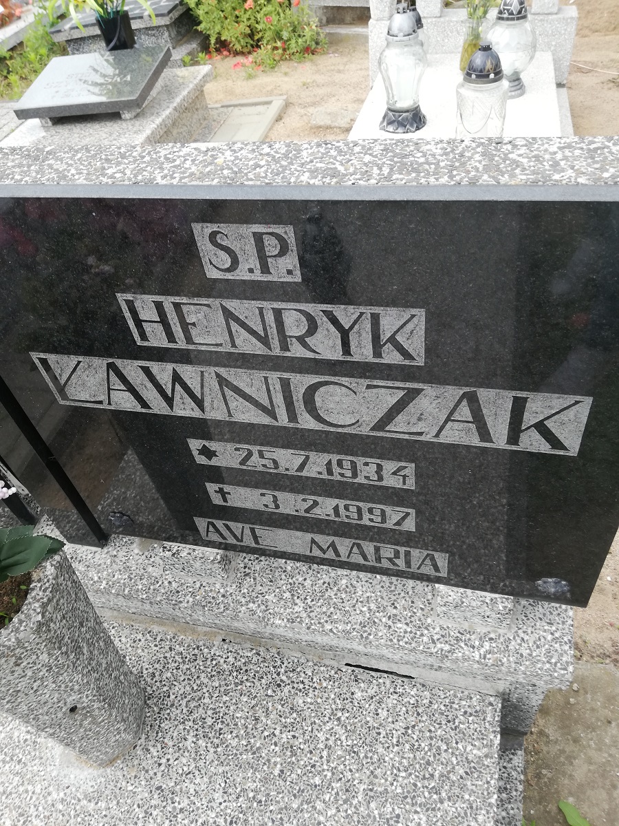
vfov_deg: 65.3
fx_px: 644
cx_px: 310
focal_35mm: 27
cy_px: 413
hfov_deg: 51.4
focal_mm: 3.81
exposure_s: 1/146
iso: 50
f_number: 2.2
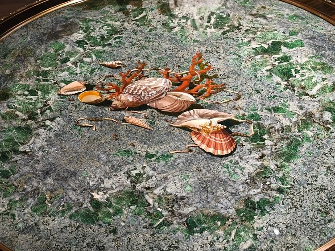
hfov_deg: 38.9
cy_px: 120
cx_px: 158
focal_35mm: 49
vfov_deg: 29.7
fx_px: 474
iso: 1600
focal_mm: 6.14
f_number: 1.65
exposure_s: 1/25
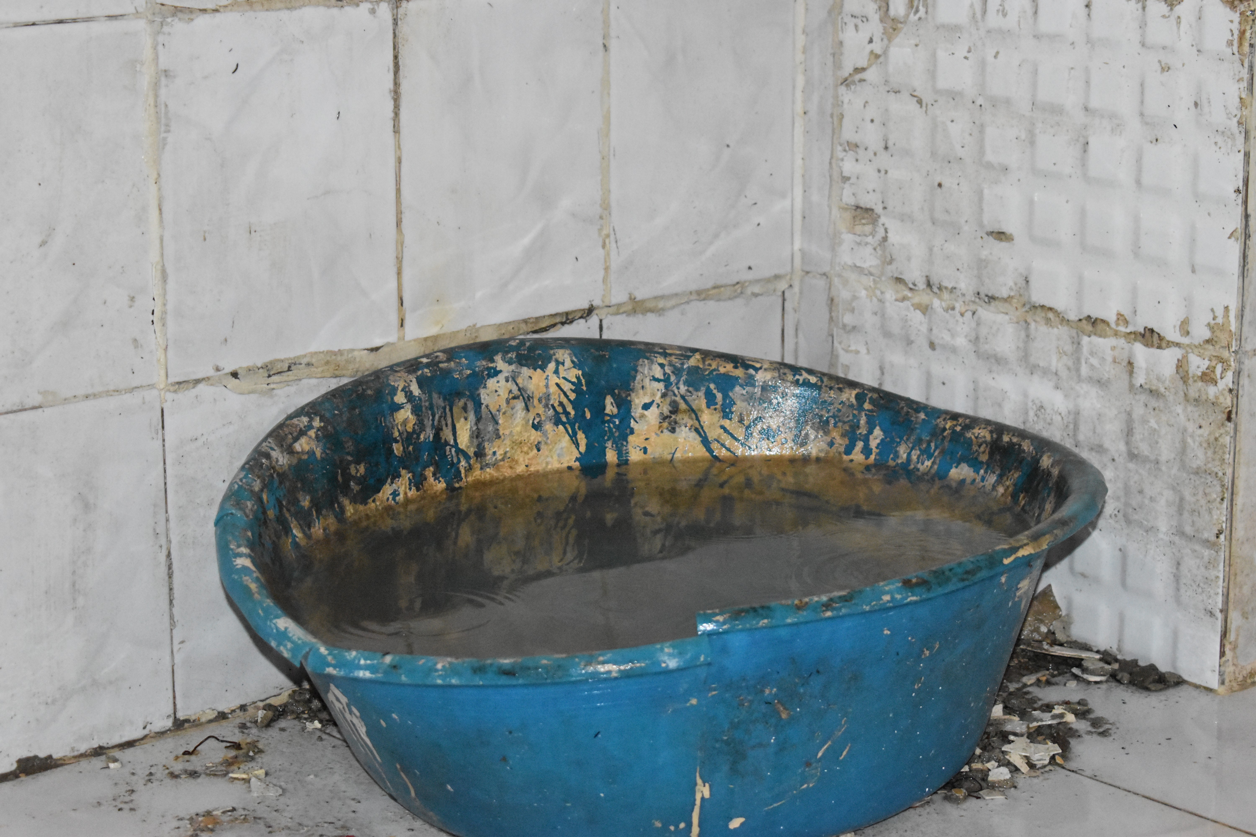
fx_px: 2878
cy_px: 418
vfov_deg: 16.6
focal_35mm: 82
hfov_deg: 24.6
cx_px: 628
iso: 6400
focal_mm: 55
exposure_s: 1/60
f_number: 5.6
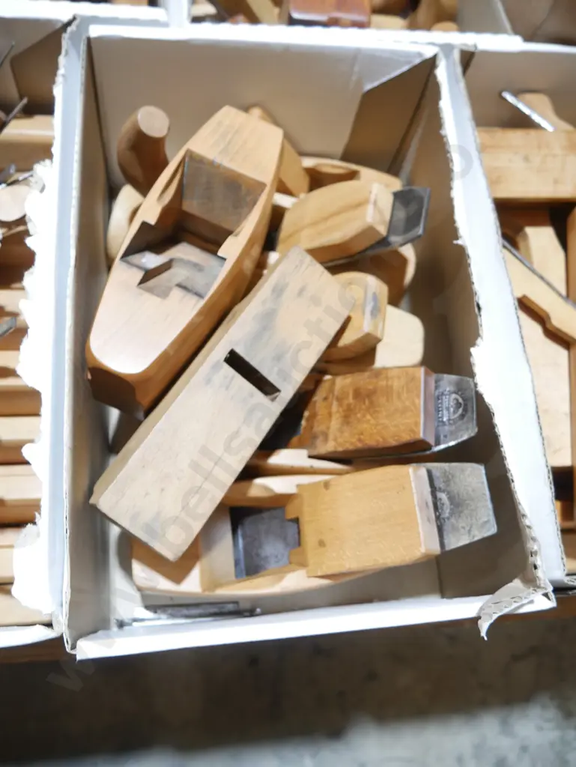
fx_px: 621
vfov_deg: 63.4
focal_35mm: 28
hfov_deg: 49.8
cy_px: 384
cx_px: 288
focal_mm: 14
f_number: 3.5
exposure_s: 1/60
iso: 500
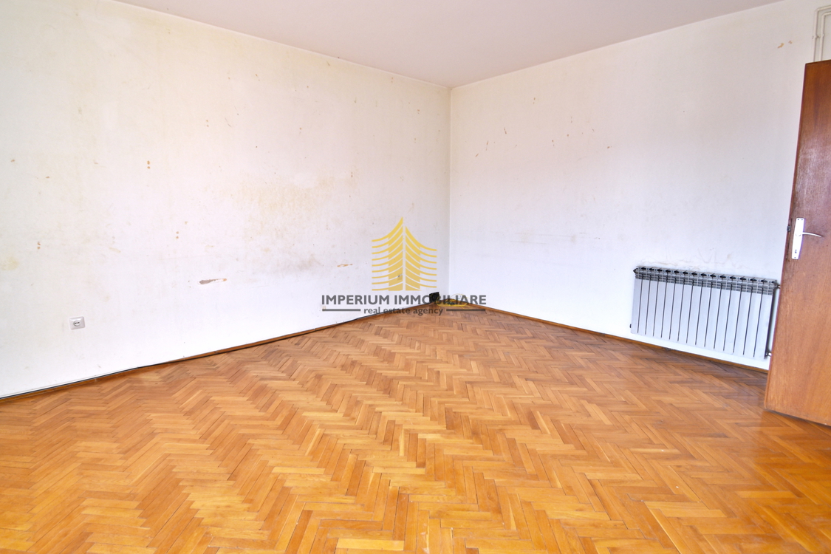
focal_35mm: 16
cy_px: 266
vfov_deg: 73.7
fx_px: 369
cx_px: 404
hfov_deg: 96.7
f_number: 4.5
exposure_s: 1/50
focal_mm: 10
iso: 100
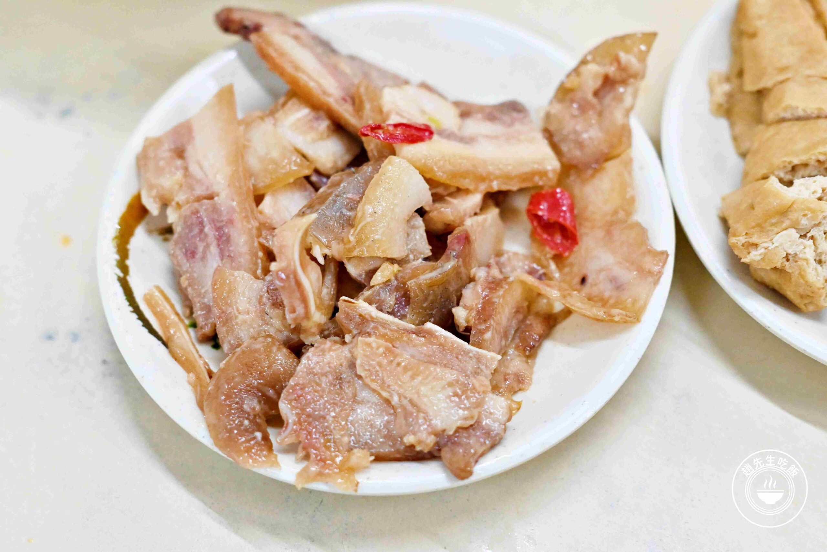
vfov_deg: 18.2
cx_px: 414
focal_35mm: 75
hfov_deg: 27.0
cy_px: 276
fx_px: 1723
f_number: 3.2
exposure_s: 1/200
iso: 1250
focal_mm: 50
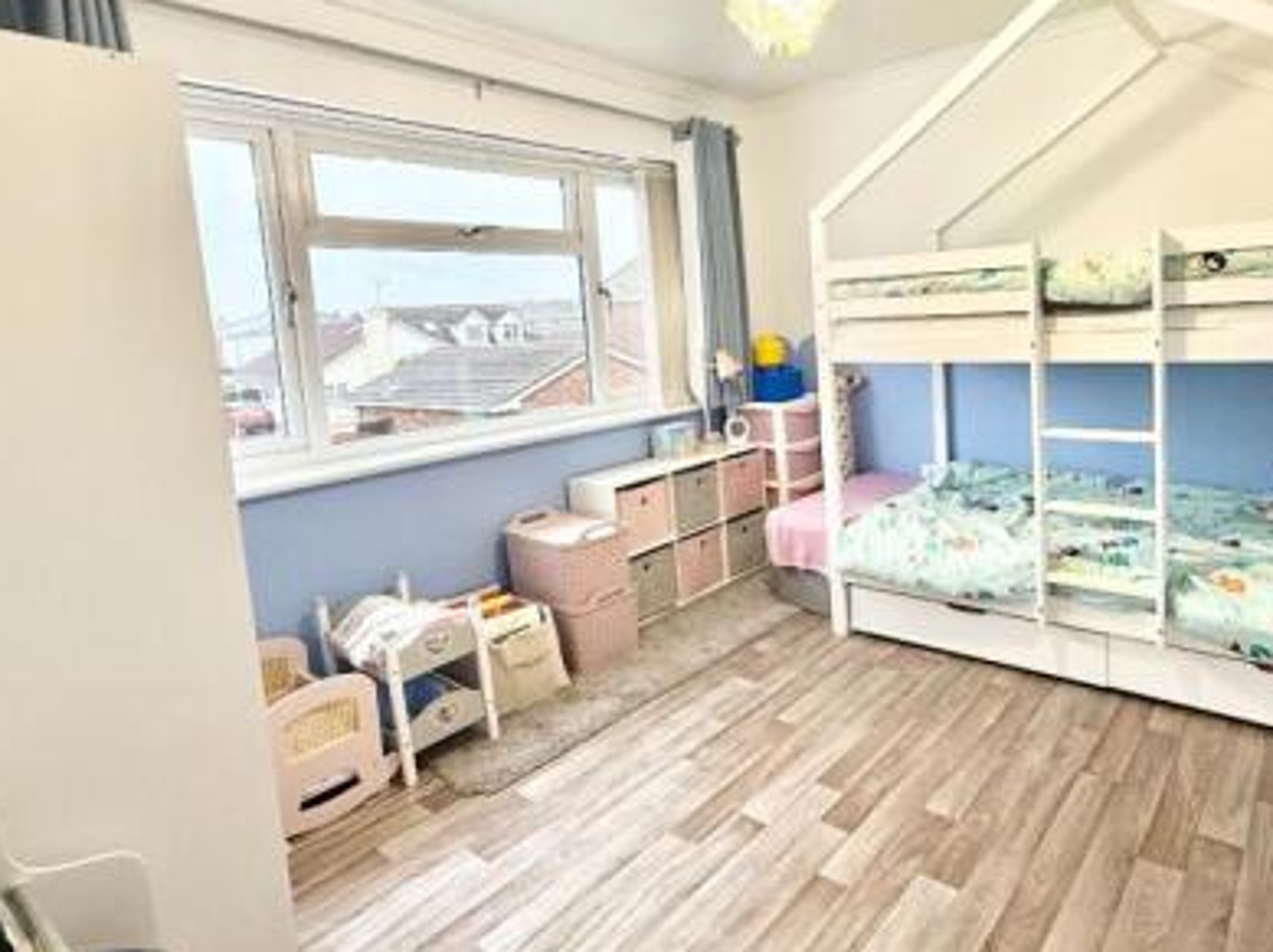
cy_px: 391
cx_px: 833
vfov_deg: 62.9
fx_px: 772
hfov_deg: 76.9
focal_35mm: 21
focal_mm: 2.22
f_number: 2.2
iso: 200
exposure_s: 1/50
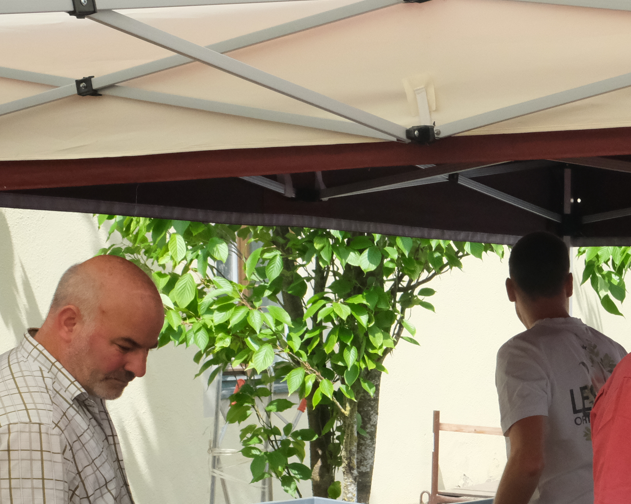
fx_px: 1718
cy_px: 489
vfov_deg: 16.4
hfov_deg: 19.7
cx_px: 725
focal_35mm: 92
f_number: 9
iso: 4000
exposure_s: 1/2200
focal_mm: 24.3
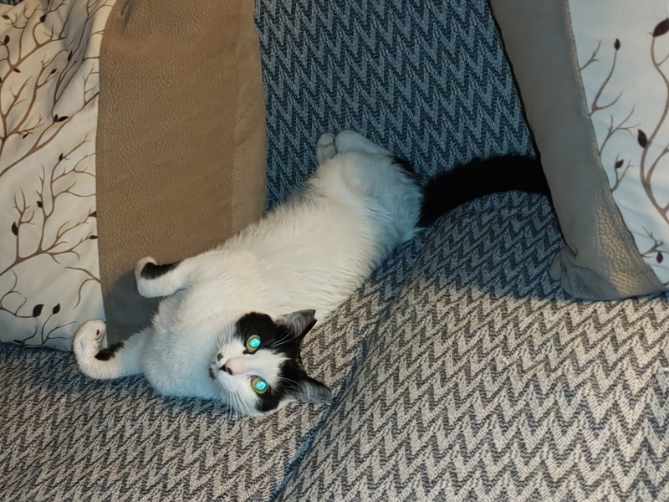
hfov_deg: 35.5
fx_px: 1044
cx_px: 334
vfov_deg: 27.0
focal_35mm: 54
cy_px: 251
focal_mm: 6.12
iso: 5000
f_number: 1.9
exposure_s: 1/33
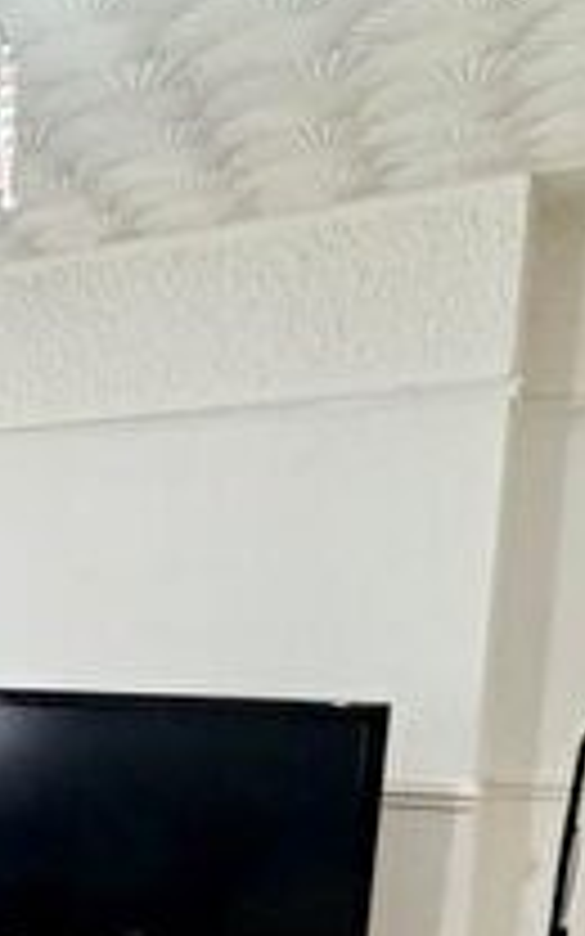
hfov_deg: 21.4
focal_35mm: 50
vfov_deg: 37.3
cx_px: -306
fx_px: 1275
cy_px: 864
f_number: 2.2
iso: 320
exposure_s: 1/79
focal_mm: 2.22
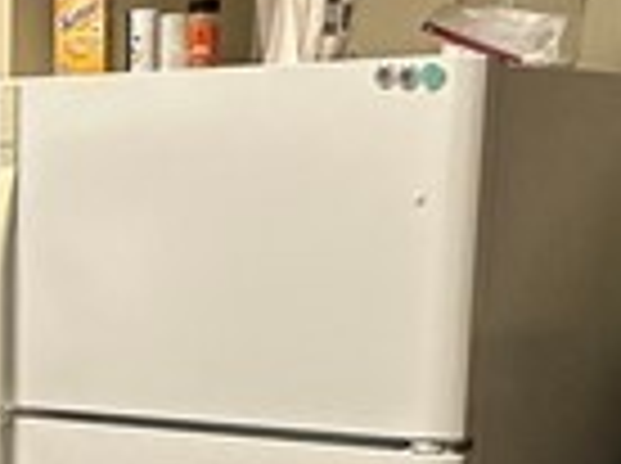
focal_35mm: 104
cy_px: 577
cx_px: -207
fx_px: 1862
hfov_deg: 17.6
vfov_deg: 13.7
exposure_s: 1/60
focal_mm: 2.22
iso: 320
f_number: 2.2
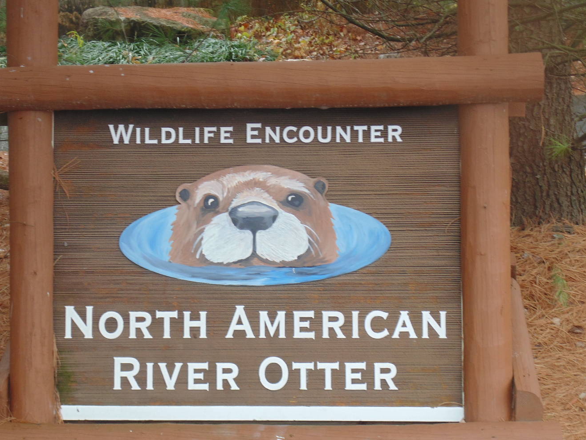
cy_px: 223
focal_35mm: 79
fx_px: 1337
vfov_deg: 18.7
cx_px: 256
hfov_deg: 24.7
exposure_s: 1/30
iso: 80
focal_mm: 11.7
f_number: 4.1
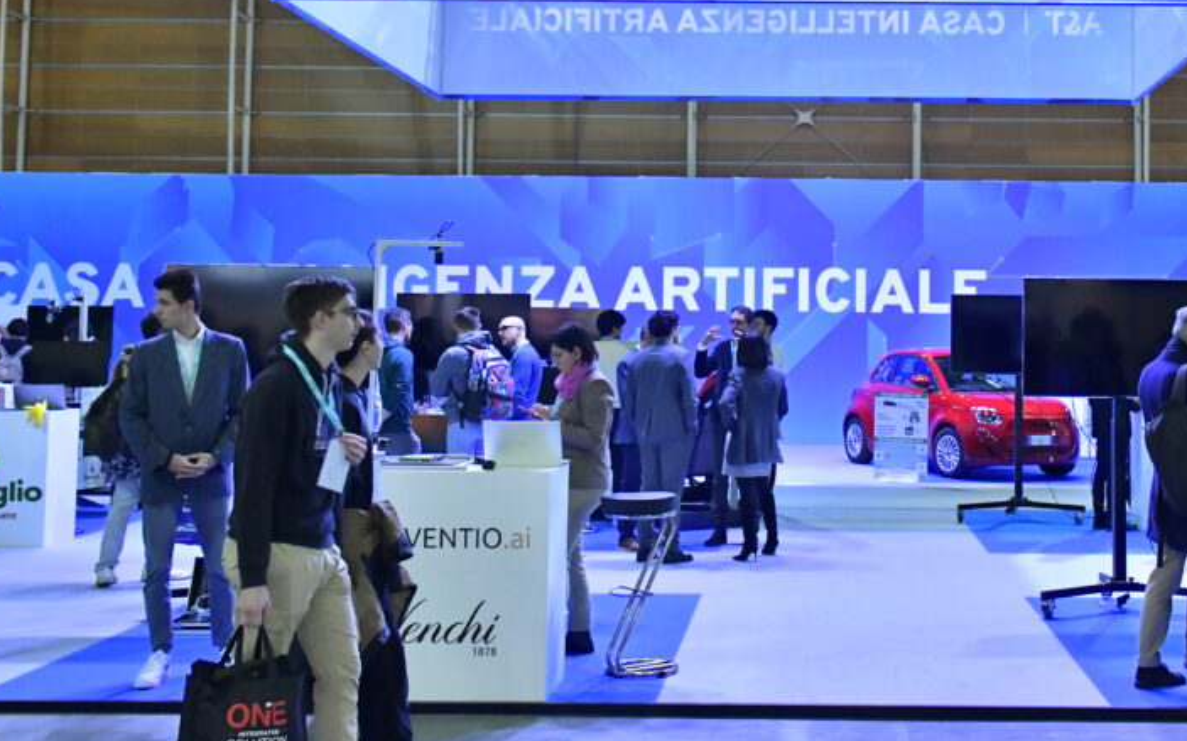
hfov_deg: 40.3
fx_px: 1585
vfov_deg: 26.1
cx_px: 843
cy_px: 202
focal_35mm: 49
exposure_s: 1/250
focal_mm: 22
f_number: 5.6
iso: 3200
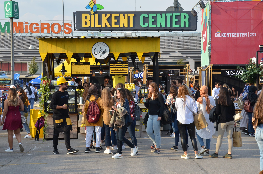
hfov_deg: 26.0
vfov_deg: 17.4
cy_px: 87
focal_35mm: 78
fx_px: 569
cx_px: 132
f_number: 9
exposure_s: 1/320
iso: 500
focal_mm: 52
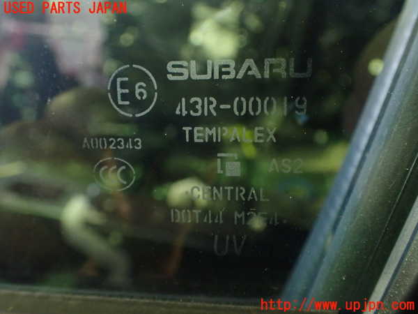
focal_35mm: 32
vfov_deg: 44.2
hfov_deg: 56.8
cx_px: 209
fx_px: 386
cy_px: 157
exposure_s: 1/13
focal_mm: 5.79
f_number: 2.4
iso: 800
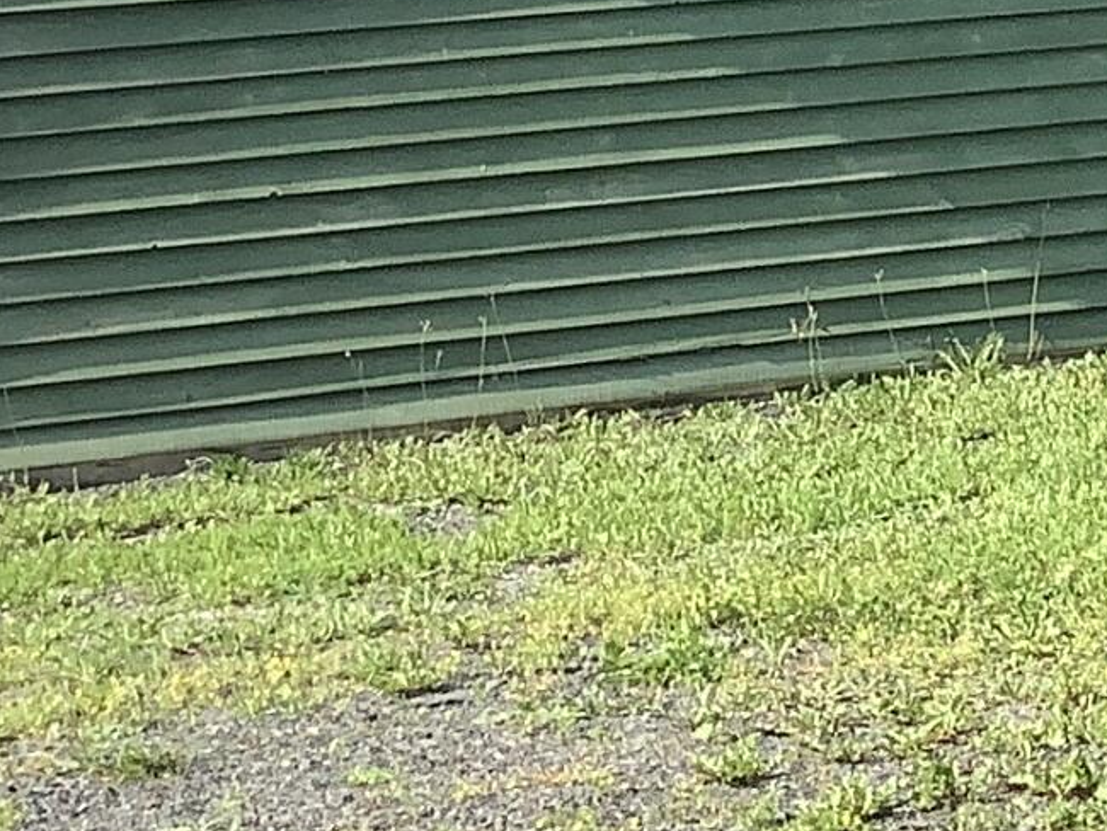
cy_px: -507
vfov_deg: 10.0
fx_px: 4575
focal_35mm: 143
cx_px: 1397
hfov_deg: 13.4
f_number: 2.4
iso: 25
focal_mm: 3.3
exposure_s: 1/431
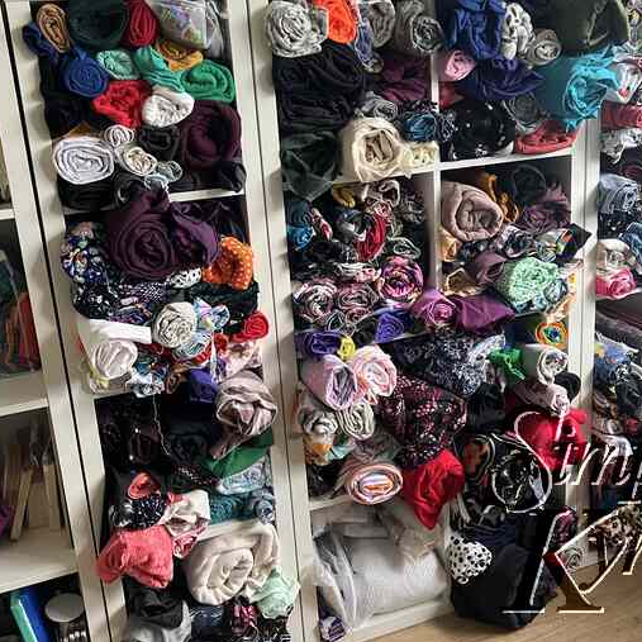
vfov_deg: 48.4
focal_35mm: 34
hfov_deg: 48.3
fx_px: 713
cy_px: 294
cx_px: 281
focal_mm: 5.7
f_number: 1.5
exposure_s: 1/60
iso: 400
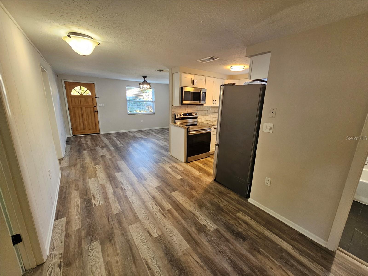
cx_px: 184
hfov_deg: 106.2
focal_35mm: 13
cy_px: 138
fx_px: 138
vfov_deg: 89.9
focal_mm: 2.2
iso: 200
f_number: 2.2
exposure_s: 1/60
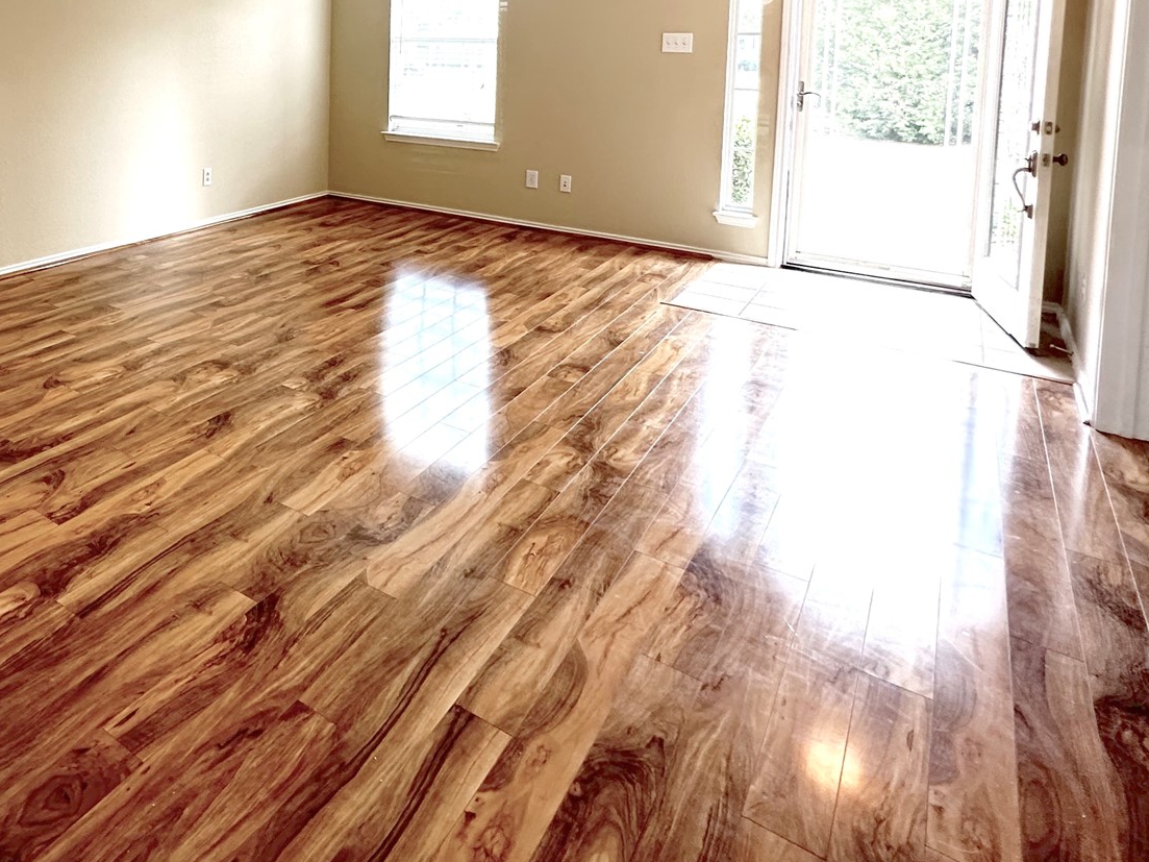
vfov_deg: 48.0
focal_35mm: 26
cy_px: 98
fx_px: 863
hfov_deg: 60.6
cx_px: 196
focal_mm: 2.22
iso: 250
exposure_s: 1/60
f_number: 2.2
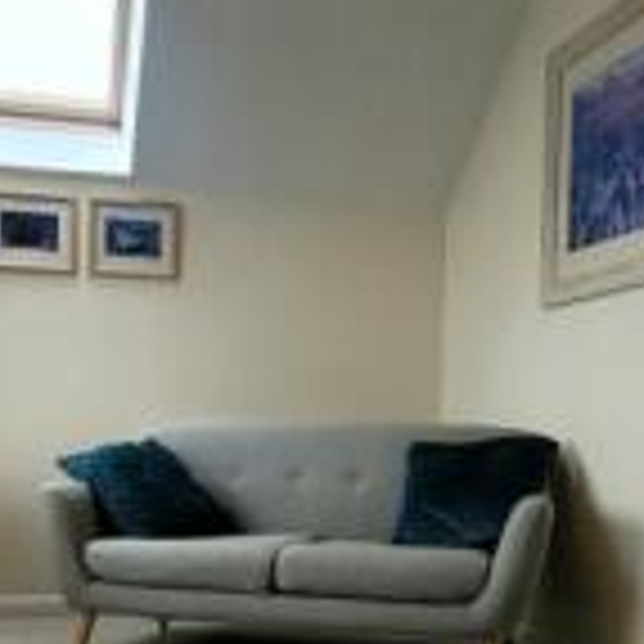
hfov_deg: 36.0
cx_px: 299
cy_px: 525
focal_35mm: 47
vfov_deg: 34.8
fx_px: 989
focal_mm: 1.74
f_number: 2.2
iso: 50
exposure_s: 1/50
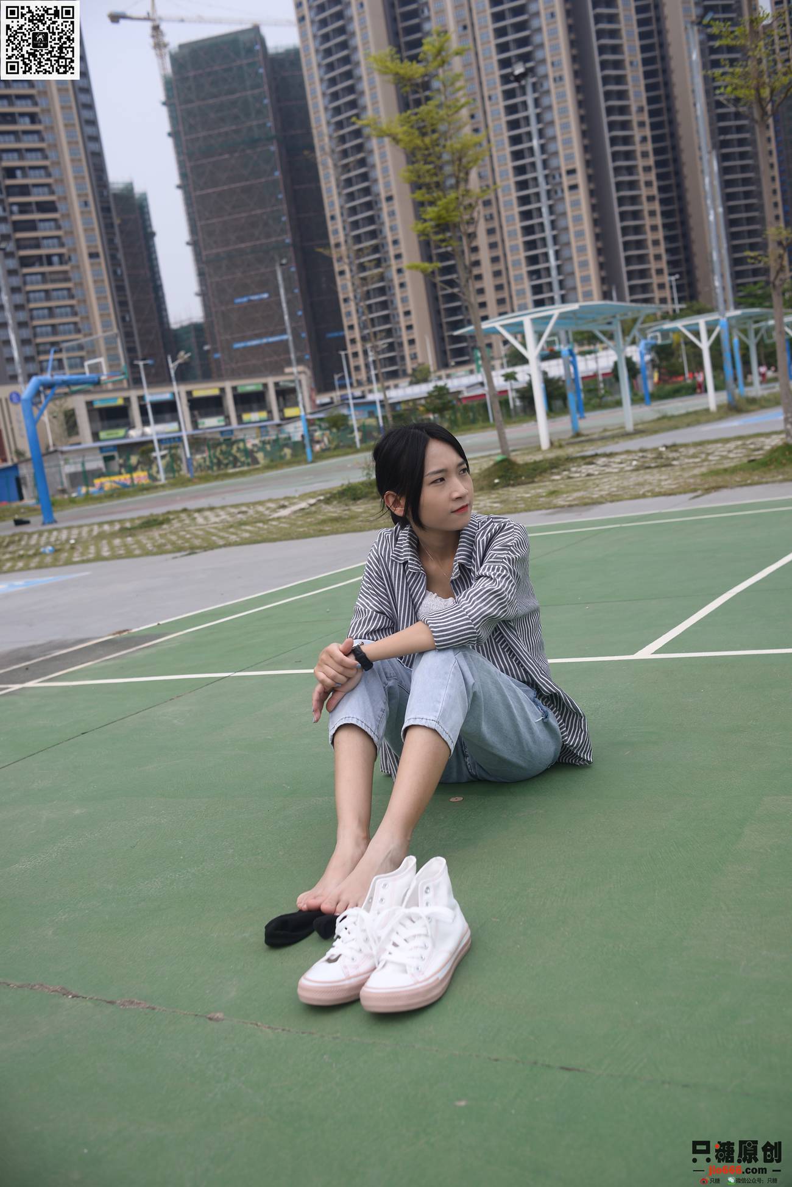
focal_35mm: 35
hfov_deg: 37.9
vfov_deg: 54.4
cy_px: 594
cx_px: 396
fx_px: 1154
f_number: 5.6
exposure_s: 1/640
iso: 100
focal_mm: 35
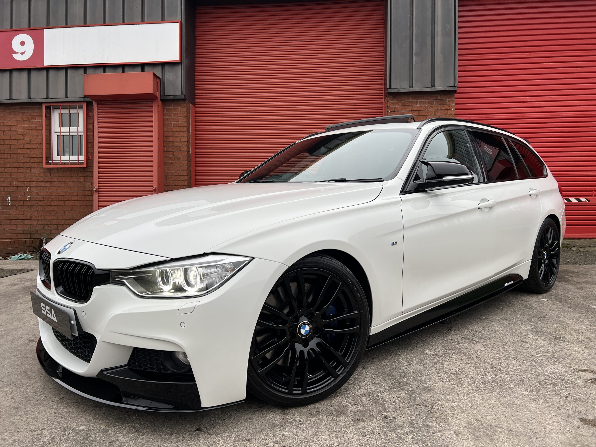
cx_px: 298
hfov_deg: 67.3
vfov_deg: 53.1
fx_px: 448
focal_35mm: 26
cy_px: 224
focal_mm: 5.7
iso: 50
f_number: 1.5
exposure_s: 1/394
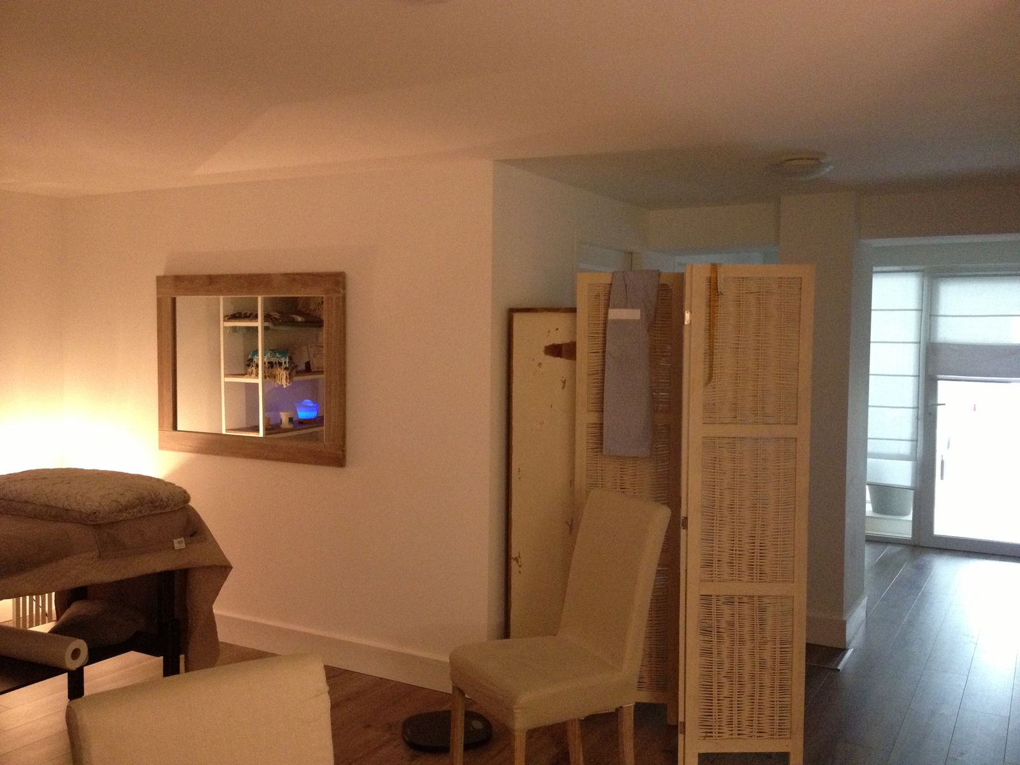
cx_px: 510
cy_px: 382
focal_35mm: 35
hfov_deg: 52.6
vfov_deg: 40.7
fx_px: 1031
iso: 400
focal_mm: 4.28
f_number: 2.4
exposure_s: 1/15
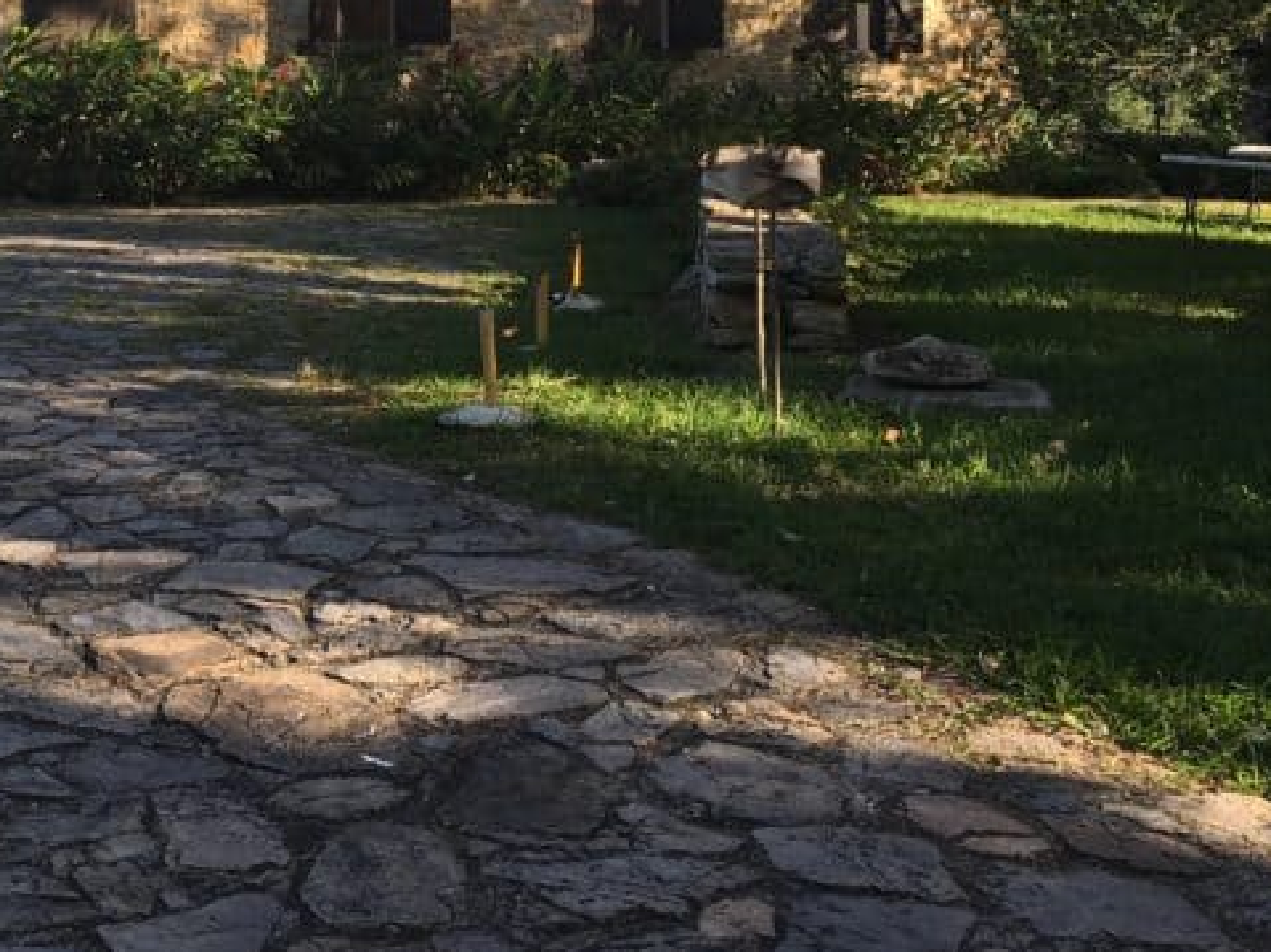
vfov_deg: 22.8
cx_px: 244
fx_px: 2276
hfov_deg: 30.4
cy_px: 16
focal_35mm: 62
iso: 25
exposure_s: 1/587
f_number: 2.2
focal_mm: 4.15
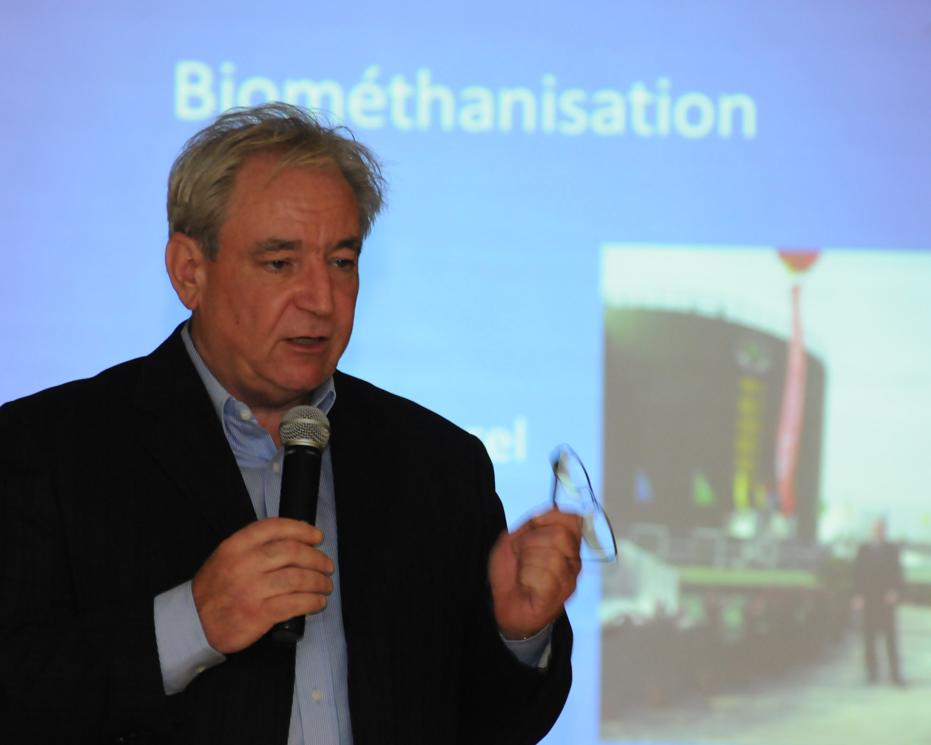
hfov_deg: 6.2
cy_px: 372
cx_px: 457
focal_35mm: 314
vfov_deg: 4.9
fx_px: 8640
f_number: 5
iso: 2000
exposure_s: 1/100
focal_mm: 185
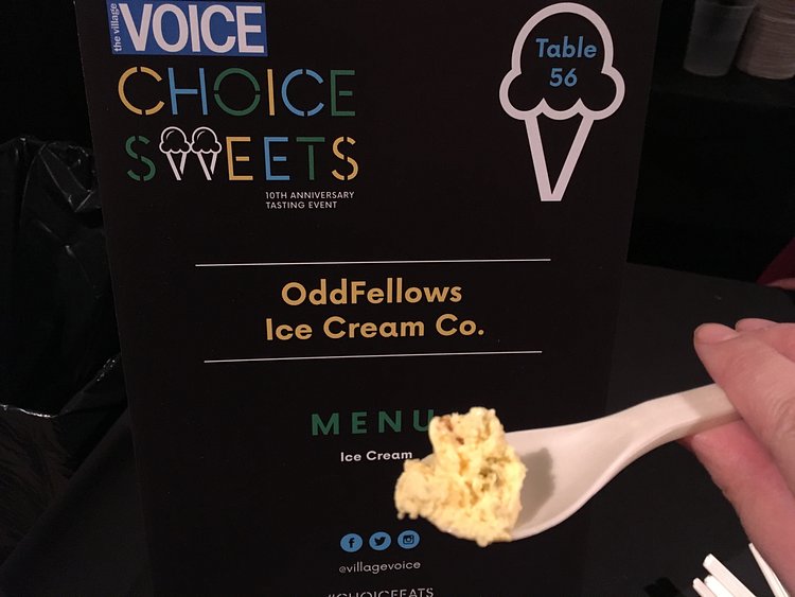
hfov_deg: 61.6
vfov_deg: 48.3
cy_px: 298
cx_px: 398
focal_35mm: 29
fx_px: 666
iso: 200
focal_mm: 4.15
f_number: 2.2
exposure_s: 1/20
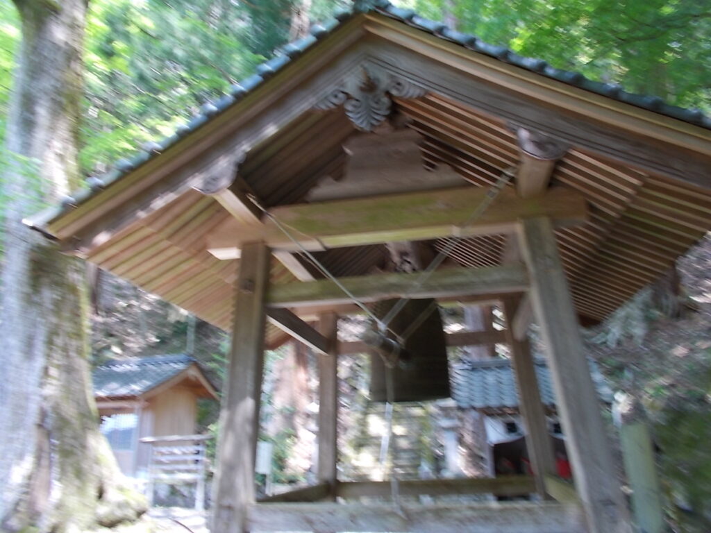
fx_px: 534
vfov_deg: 53.1
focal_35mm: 26
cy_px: 266
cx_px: 356
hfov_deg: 67.3
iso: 100
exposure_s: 1/25
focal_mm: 4.6
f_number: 3.2
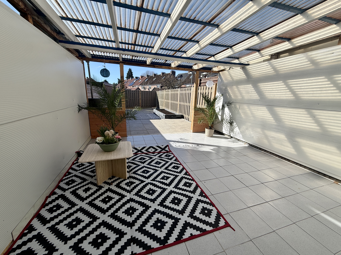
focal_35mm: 14
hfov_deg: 102.1
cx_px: 170
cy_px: 128
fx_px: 138
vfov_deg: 85.7
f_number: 2.2
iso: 25
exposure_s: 1/770
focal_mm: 2.22
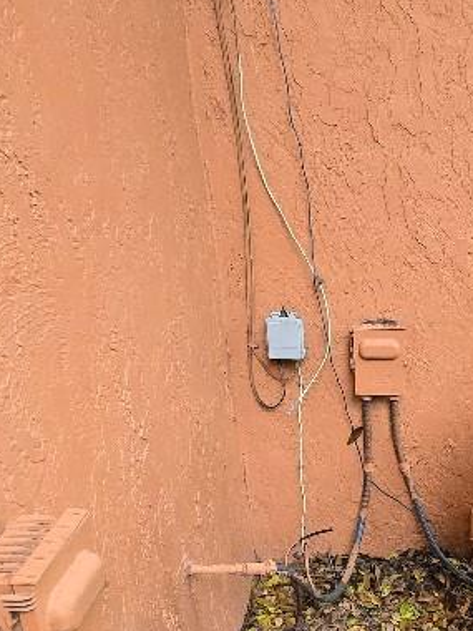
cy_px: 531
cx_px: 468
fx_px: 638
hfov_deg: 36.7
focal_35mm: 35
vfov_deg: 48.7
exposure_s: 1/60
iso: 400
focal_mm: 1.7
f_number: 2.2
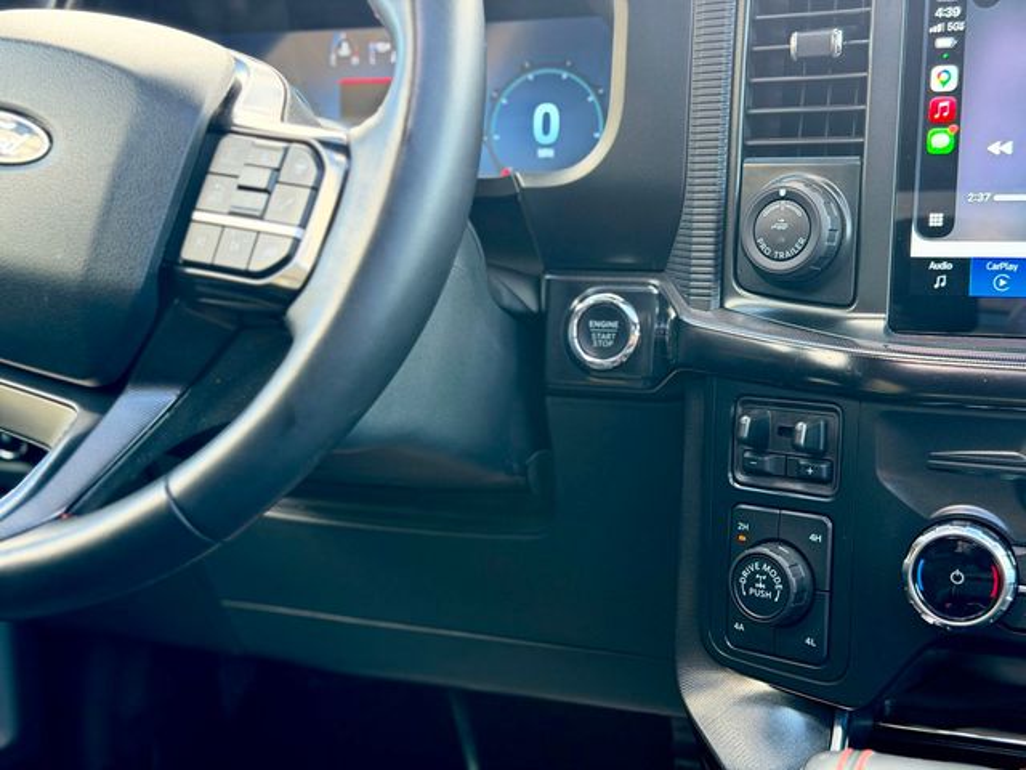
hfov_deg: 39.7
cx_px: 513
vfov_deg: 30.3
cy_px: 385
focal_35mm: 48
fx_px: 1423
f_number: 1.78
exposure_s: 1/90
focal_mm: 6.76
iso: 200
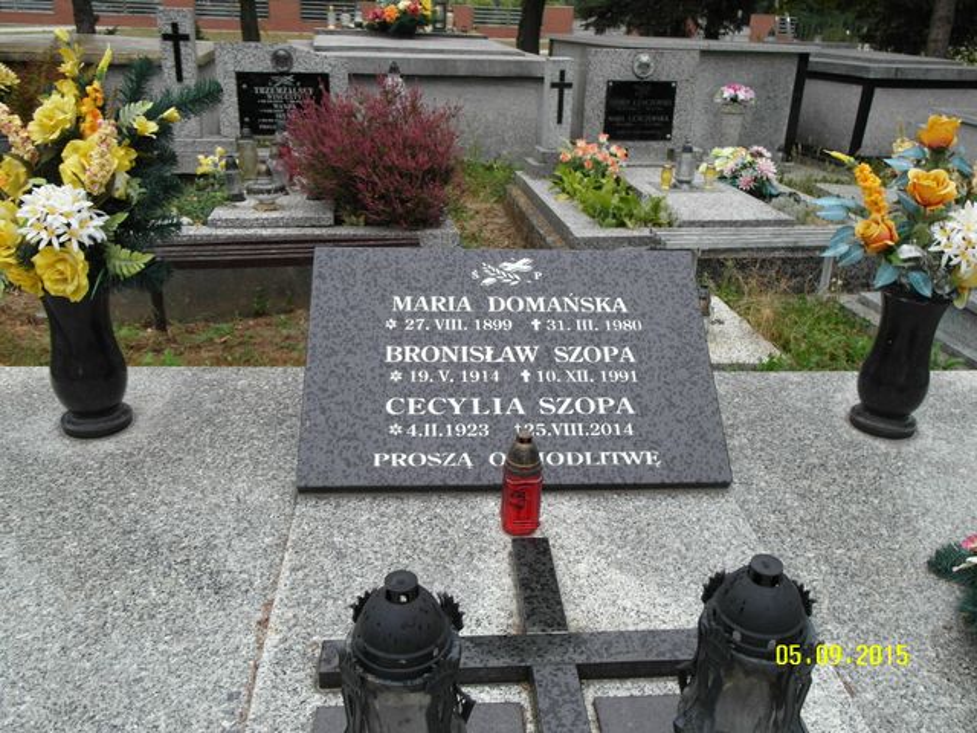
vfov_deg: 46.8
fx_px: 847
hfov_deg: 60.0
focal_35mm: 30
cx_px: 488
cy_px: 366
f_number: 3.6
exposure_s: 1/125
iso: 80
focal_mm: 6.5
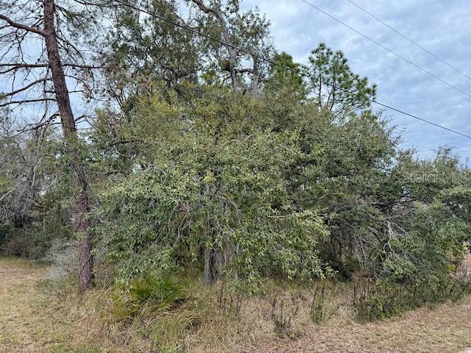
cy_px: 176
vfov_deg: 56.8
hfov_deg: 71.6
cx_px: 236
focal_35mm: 24
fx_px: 327
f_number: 1.78
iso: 100
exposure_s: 1/1230
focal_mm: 6.76
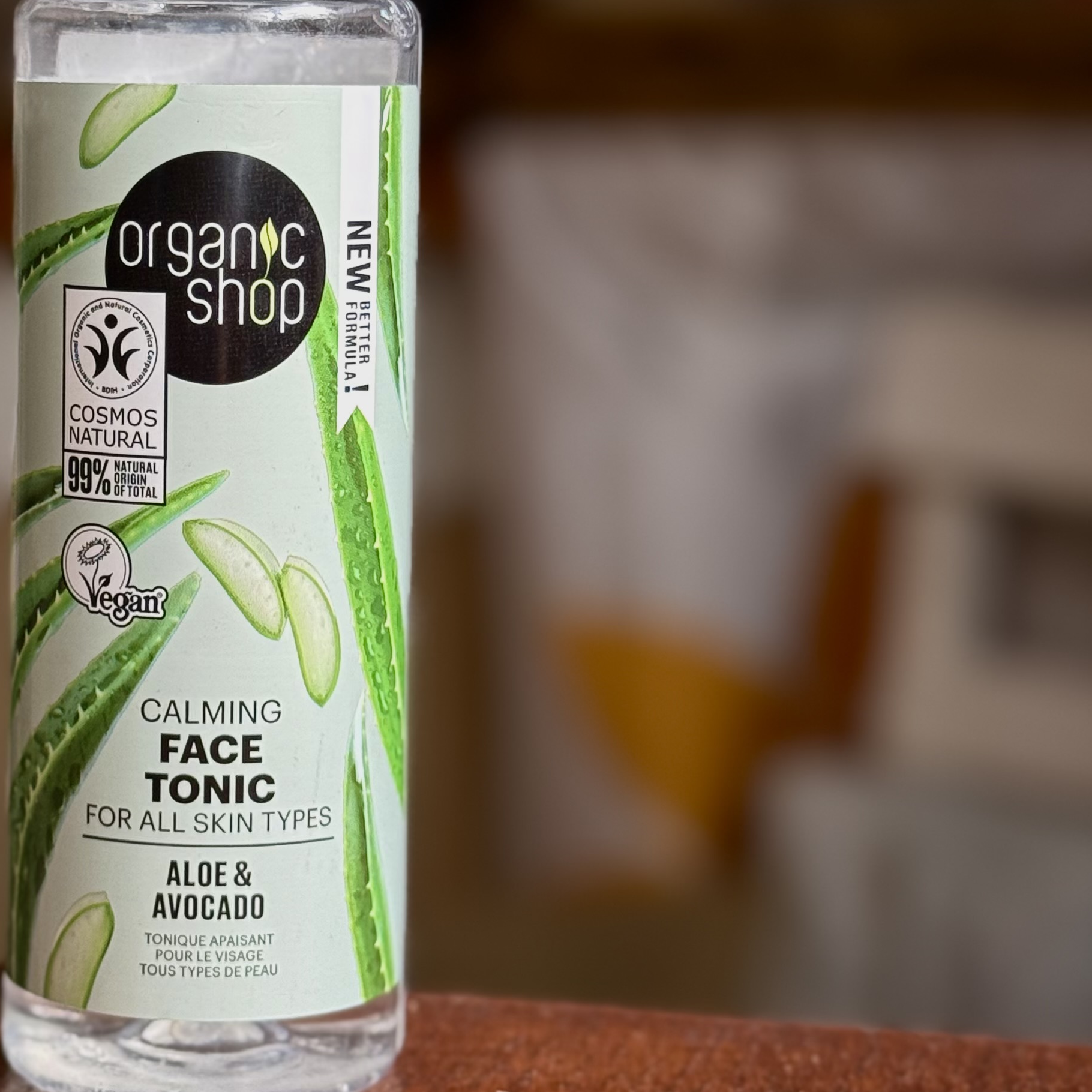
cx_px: 210
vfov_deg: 18.4
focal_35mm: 94
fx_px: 3355
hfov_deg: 18.3
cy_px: 364
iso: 100
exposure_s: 1/92
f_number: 1.78
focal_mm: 6.76
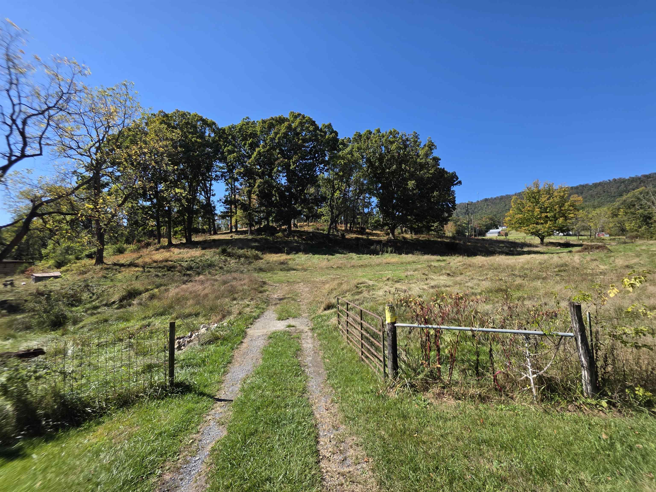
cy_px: 246
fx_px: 246
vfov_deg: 89.9
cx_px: 328
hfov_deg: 106.2
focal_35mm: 13
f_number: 1.9
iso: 40
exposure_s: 1/1571
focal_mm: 2.2
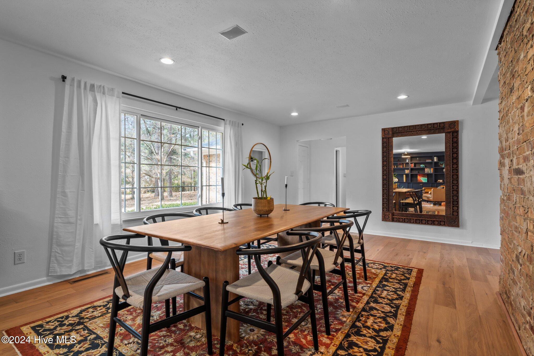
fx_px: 252
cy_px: 178
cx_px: 267
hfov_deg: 93.3
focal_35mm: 17
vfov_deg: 70.4
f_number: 8
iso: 400
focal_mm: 17
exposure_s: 1/1.67
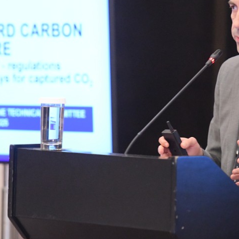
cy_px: 51
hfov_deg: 5.4
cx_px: 106
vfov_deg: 5.4
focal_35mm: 326
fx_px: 2546
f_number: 2.8
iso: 8000
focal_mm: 160
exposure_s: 1/320
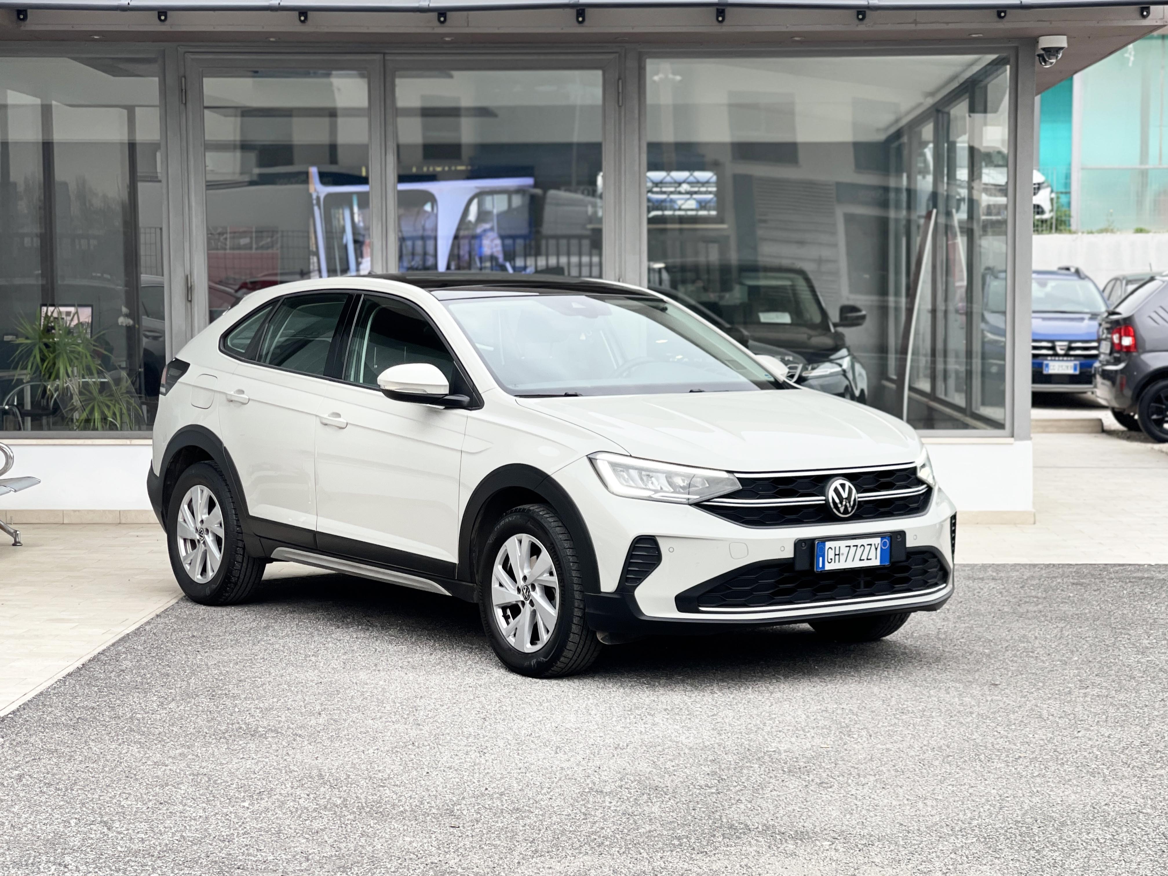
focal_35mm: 64
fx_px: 2159
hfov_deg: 30.3
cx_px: 584
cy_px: 438
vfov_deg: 22.9
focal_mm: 7.5
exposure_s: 1/121
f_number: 2.2
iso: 50
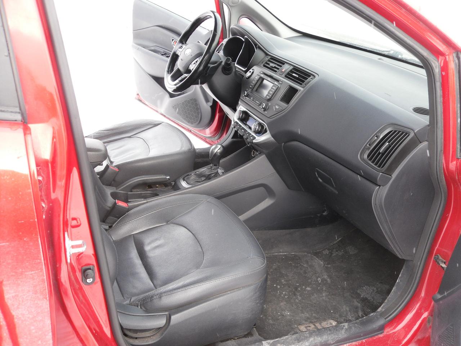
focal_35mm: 35
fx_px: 466
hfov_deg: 52.6
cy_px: 173
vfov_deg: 40.7
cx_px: 230
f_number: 3.5
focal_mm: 6.3
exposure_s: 1/90
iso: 100
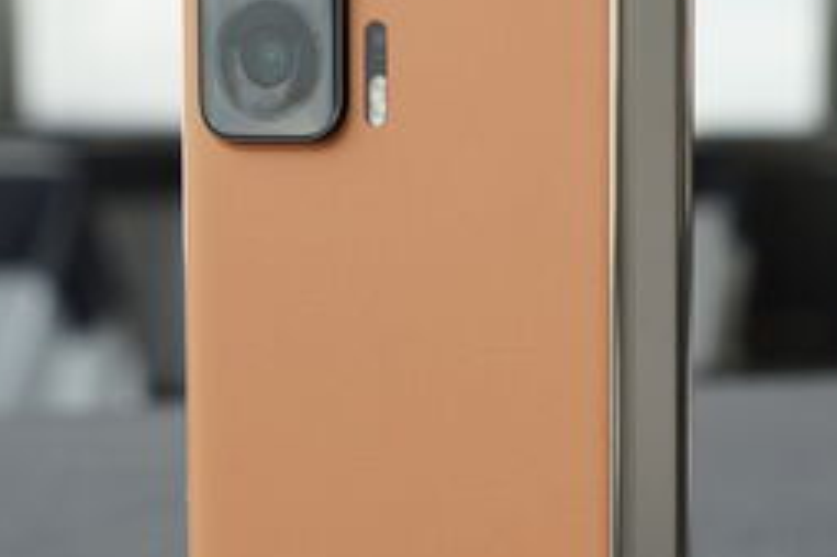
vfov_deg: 13.8
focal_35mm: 99
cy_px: 305
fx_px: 2300
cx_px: 784
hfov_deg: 20.1
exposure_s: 1/160
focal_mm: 41
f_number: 6.3
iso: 400
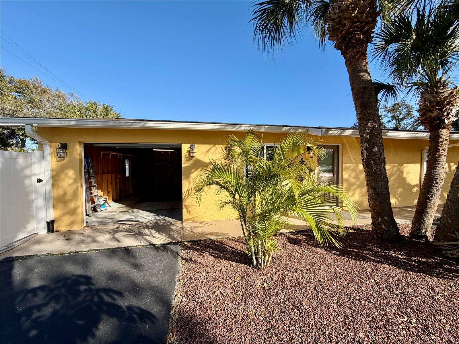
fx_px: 186
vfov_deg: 85.7
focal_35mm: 14
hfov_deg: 102.1
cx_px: 230
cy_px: 172
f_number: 2.2
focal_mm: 2.22
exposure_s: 1/770
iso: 32
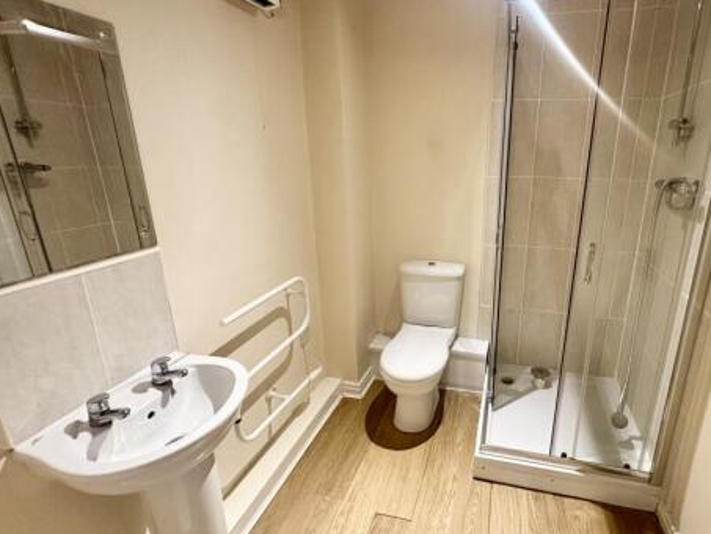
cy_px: 255
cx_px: 434
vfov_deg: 71.6
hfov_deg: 86.4
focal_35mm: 18
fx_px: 370
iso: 500
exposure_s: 1/60
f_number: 2.2
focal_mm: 2.22
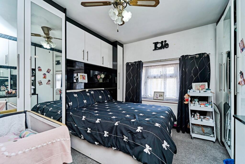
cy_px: 82
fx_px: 95
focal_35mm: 14
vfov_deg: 81.2
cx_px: 122
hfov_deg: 104.2
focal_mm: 14
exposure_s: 1/40
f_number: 8
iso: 320
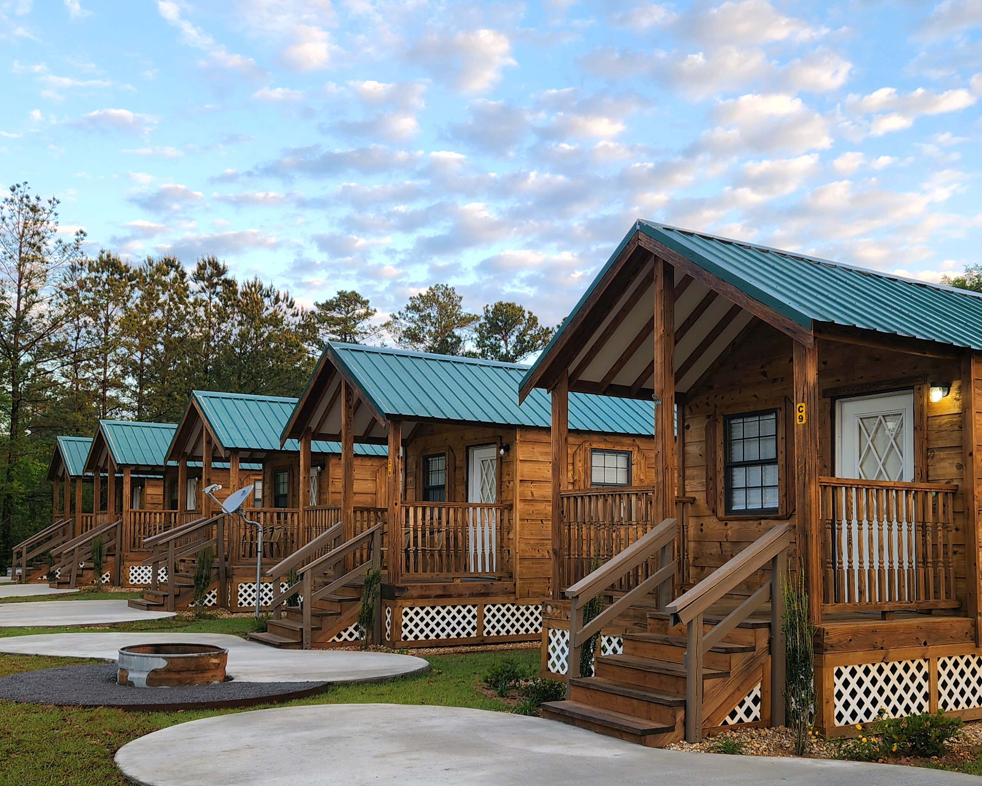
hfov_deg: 51.3
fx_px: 1017
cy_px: 508
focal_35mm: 35
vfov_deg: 41.8
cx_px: 568
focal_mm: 5.4
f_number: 1.8
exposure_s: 1/182
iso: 32
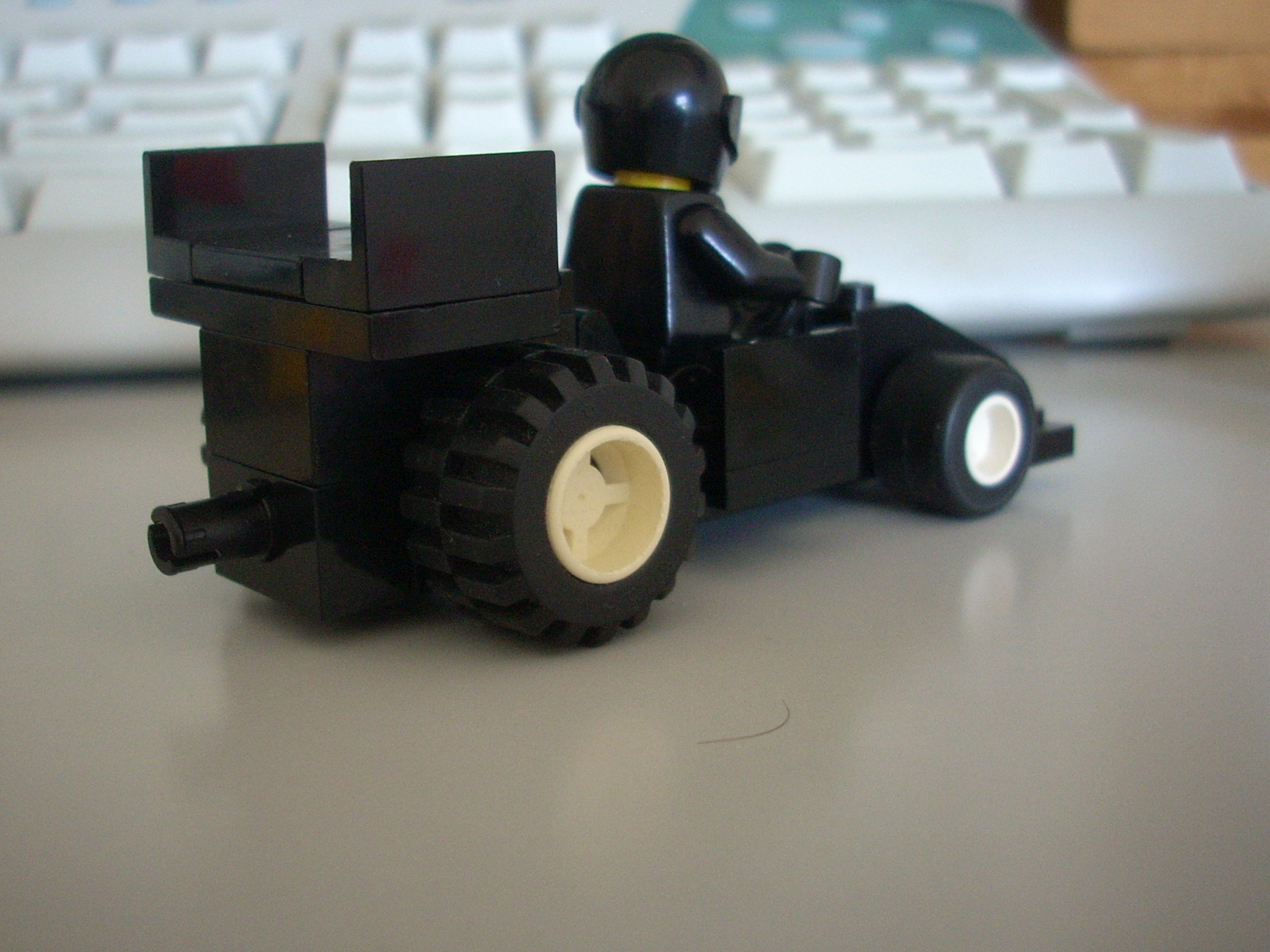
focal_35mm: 46
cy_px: 380
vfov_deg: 31.4
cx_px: 593
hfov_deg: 41.2
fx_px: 1688
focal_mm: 6.2
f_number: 2.8
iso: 183
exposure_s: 1/30
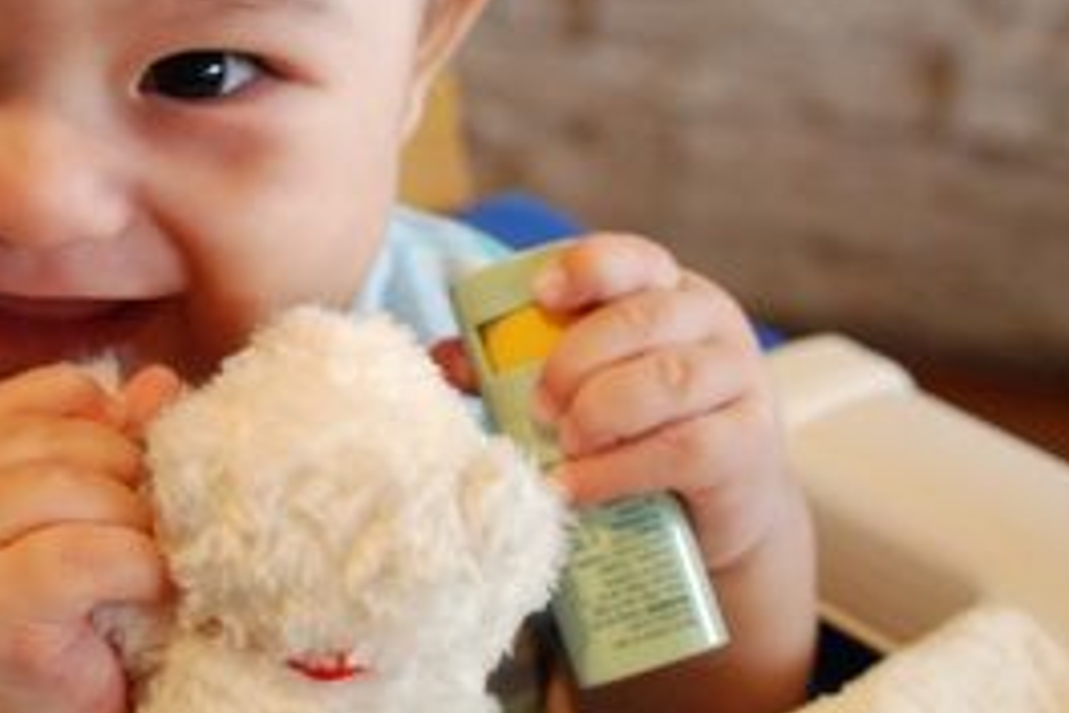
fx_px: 2197
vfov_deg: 18.3
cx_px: 243
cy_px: 199
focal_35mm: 74
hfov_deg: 26.9
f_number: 3.2
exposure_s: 1/60
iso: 800
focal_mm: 20
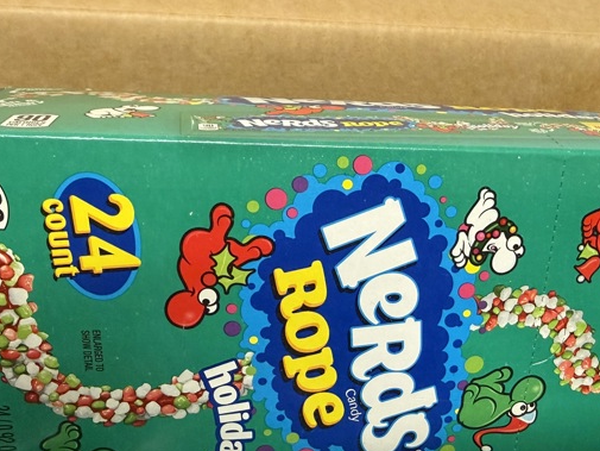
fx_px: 659
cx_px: 408
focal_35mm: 38
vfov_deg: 37.6
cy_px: 271
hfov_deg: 48.0
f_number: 2.2
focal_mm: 2.22
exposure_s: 1/50
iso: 400
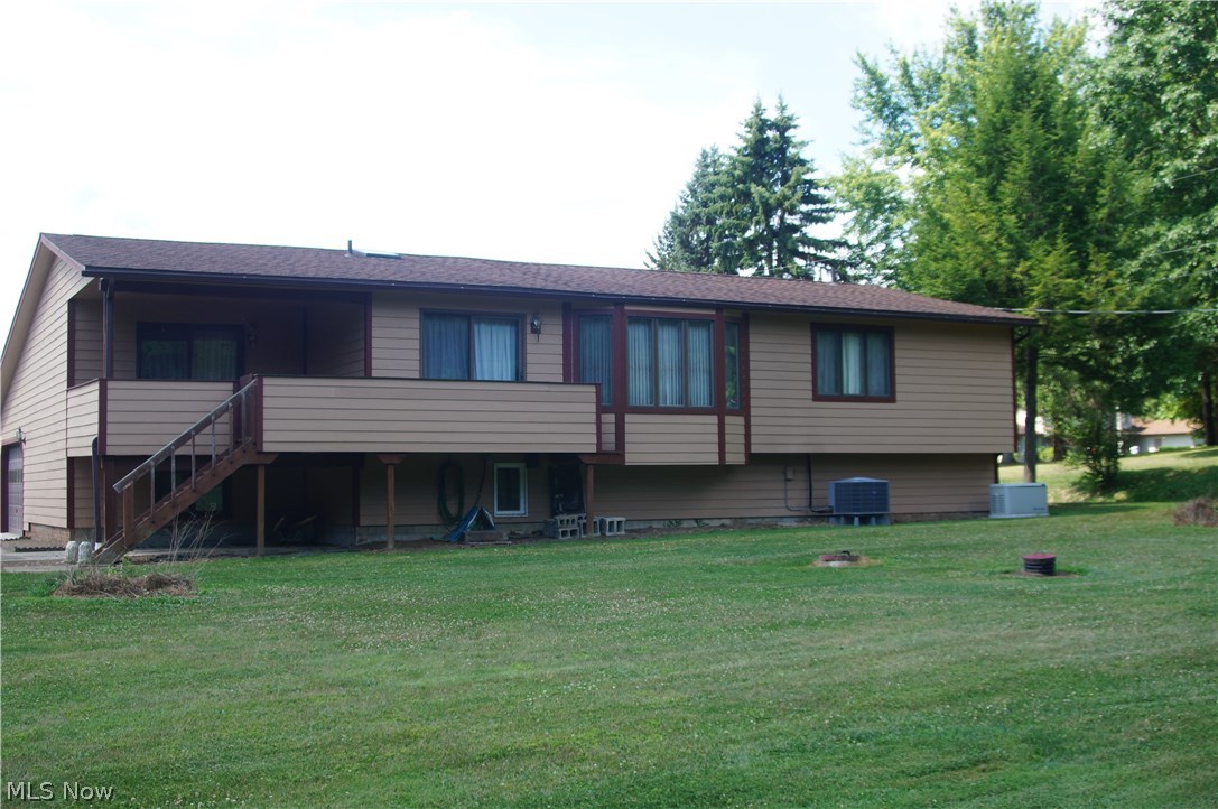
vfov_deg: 31.8
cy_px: 404
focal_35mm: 42
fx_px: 1419
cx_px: 609
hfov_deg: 46.4
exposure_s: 1/80
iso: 100
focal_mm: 28
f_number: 8
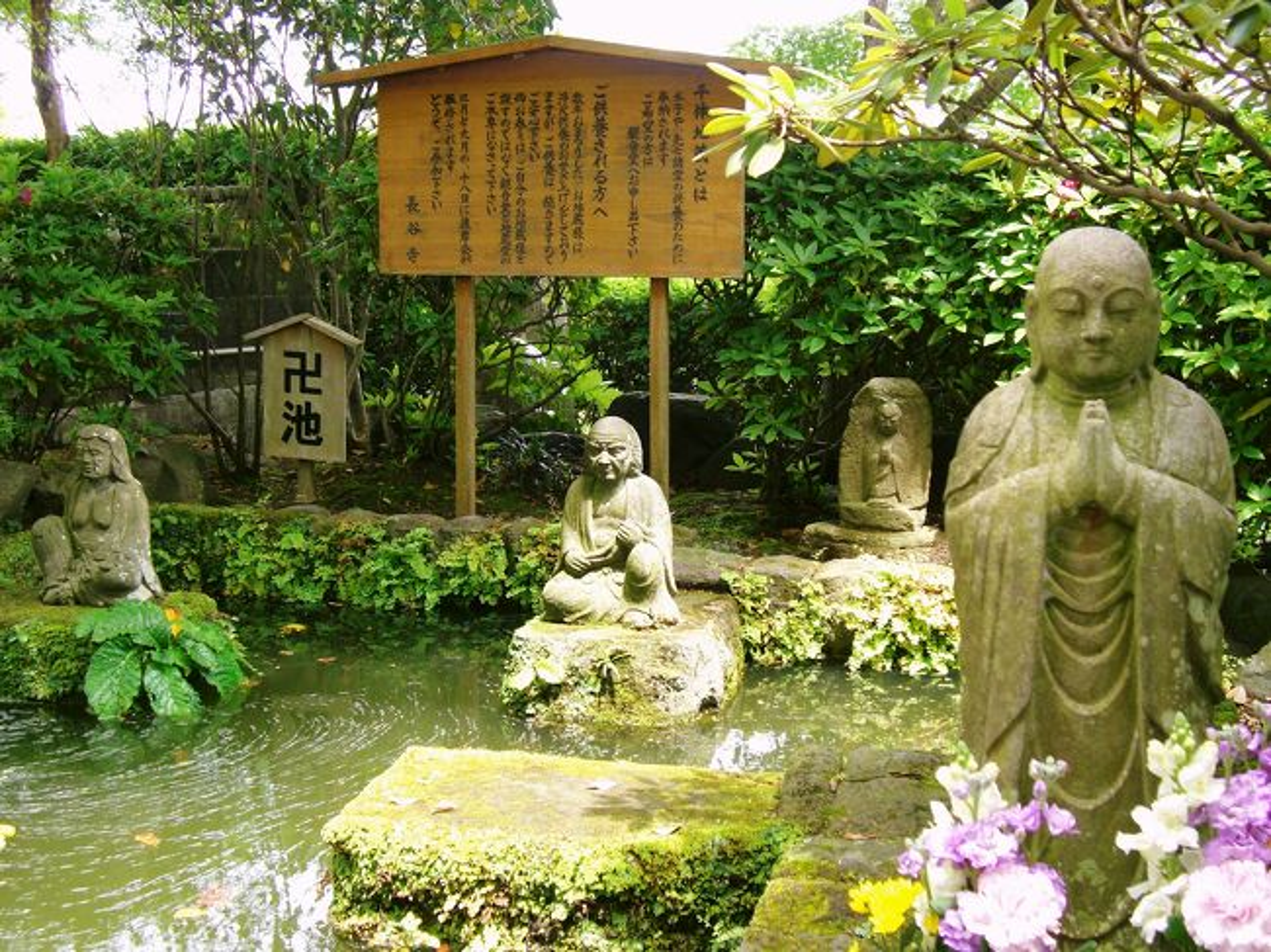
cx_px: 636
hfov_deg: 41.3
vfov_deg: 31.5
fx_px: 1688
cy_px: 476
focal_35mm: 46
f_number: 3.1
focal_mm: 9.6
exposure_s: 1/100
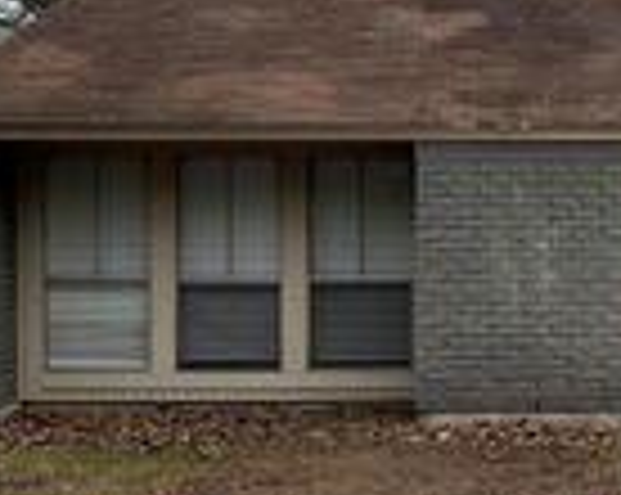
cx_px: 778
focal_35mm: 92
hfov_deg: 19.4
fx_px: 1688
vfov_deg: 16.7
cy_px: 182
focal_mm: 5.7
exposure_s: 1/2994
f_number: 1.5
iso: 50
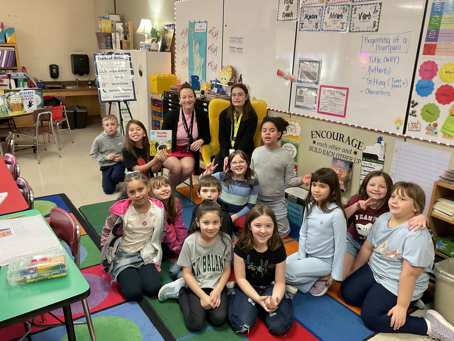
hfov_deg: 61.7
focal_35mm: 29
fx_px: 380
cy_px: 170
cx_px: 227
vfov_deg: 48.2
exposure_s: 1/40
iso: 200
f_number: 1.8
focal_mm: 3
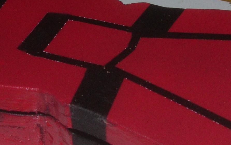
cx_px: 149
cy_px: 93
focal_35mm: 117
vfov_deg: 11.2
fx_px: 737
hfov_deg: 17.8
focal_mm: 7.8
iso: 79
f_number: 2.8
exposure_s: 1/64
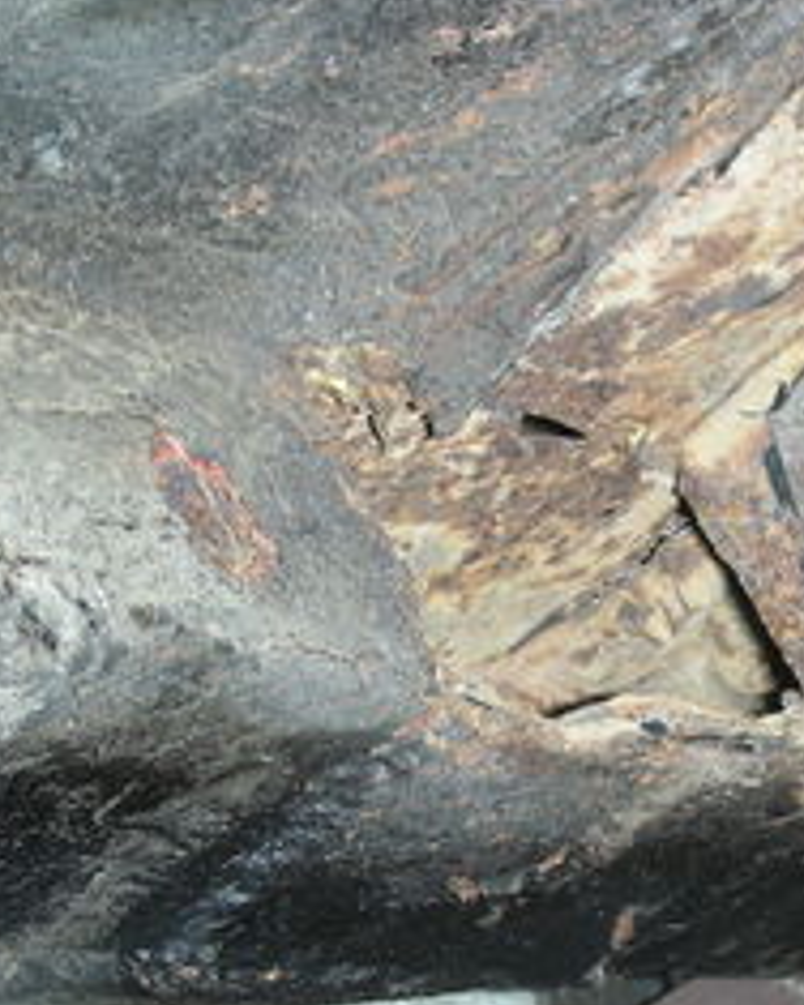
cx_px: 496
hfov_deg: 16.5
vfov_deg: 20.5
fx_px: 2766
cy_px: 671
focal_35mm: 93
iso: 50
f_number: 2.8
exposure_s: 1/60
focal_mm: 5.8
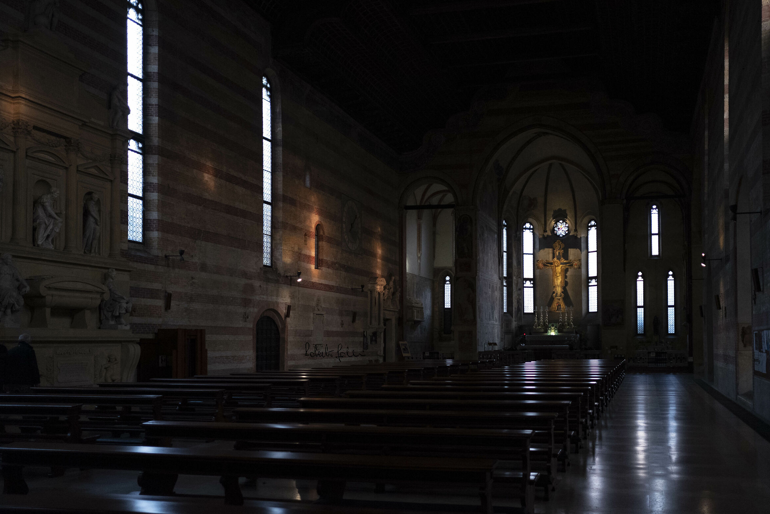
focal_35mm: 36
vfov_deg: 36.9
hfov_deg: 53.1
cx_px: 395
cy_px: 252
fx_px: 770
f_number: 2
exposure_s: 1/200
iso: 1600
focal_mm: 23
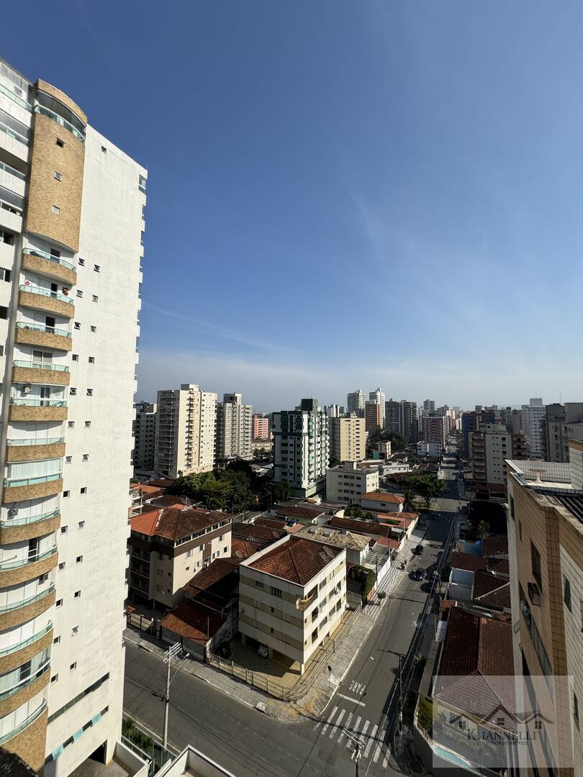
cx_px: 292
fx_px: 314
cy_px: 388
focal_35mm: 14
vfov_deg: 102.1
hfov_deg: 85.7
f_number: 2.2
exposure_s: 1/2494
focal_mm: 2.22
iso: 50
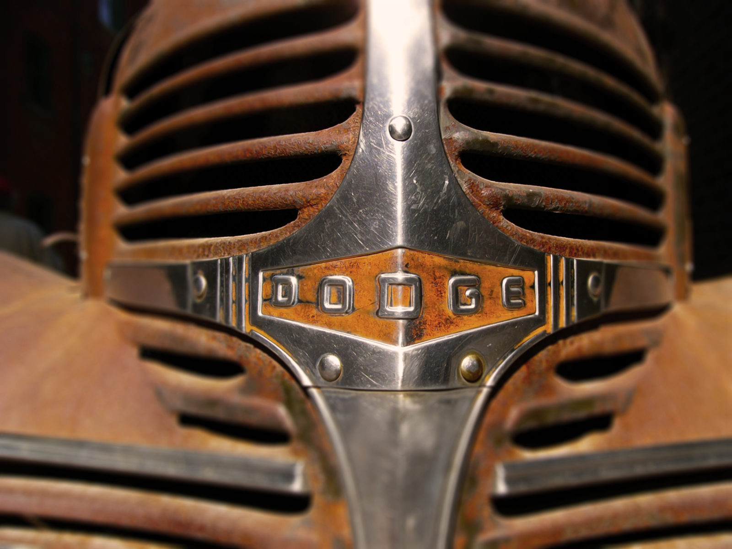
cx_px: 366
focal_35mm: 36
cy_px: 274
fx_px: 761
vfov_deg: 39.7
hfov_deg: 51.4
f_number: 4
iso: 50
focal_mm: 6
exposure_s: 1/250
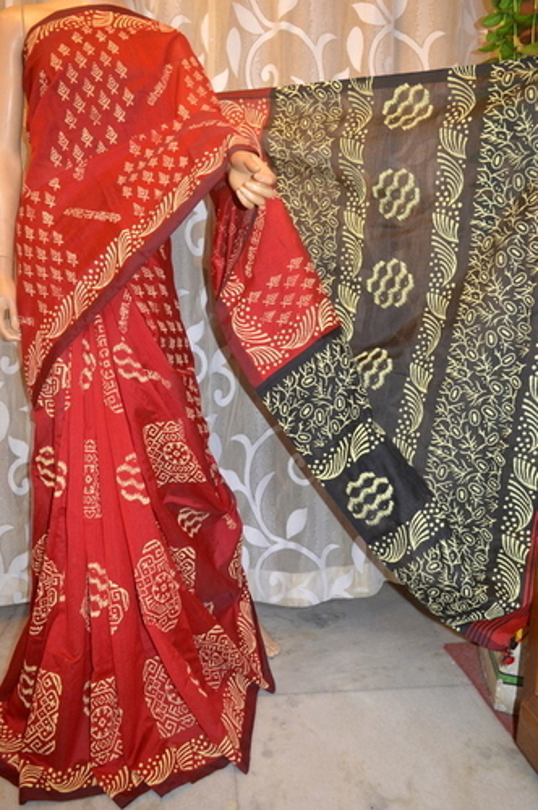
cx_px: 269
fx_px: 607
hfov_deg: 47.8
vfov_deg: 67.4
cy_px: 405
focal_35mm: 27
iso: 1600
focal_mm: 18
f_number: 3.5
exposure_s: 1/30
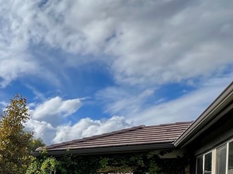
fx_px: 289
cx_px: -96
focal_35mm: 43
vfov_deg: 29.4
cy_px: 203
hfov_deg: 30.3
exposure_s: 1/1043
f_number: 1.8
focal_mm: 1.57
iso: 32
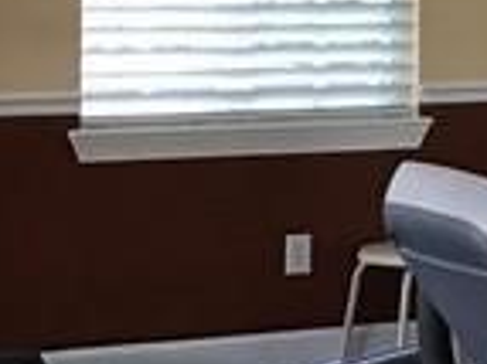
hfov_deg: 9.0
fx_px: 2825
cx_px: 1131
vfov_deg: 7.4
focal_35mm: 201
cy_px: 3
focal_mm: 3.99
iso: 40
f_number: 1.8
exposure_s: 1/30
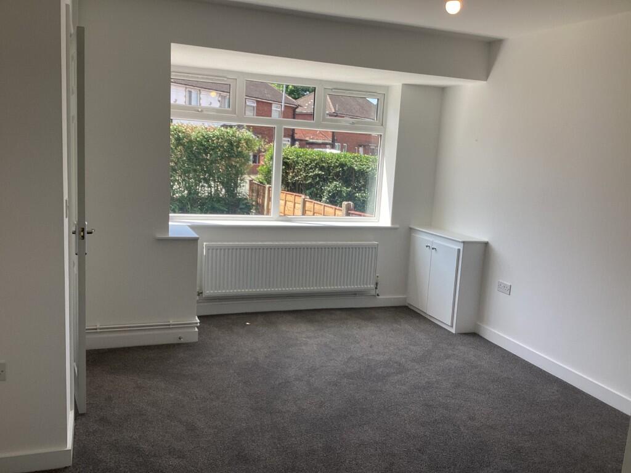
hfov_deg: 58.4
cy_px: 236
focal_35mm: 31
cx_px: 316
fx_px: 565
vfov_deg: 45.4
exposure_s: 1/137
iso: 25
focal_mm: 3.3
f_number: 2.4
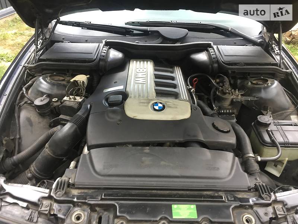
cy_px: 112
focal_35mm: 29
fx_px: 250
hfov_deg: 61.7
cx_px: 149
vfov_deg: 48.2
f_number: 2.2
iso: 125
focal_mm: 4.2
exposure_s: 1/33
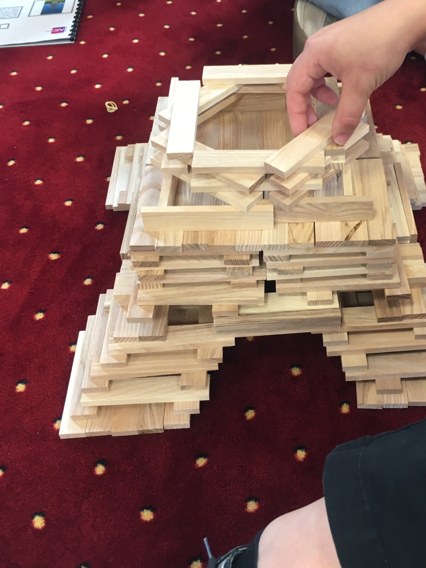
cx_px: 291
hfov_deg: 34.0
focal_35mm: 42
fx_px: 689
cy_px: 216
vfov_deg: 44.5
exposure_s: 1/33
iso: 100
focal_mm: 4.15
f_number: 2.2
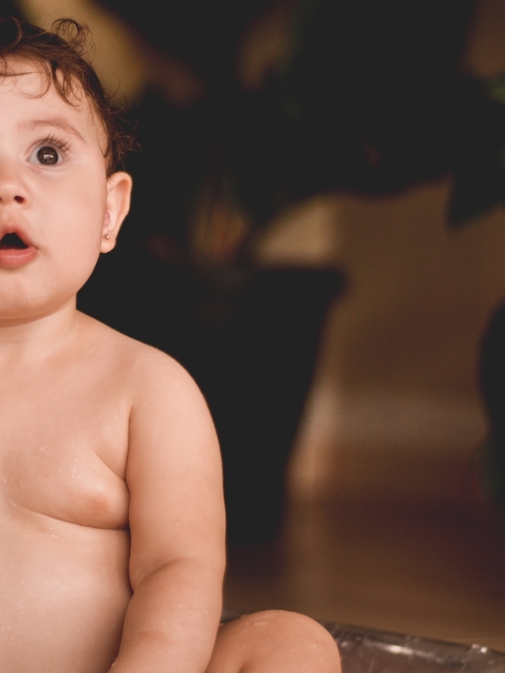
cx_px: 18
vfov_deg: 18.0
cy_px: 337
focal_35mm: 109
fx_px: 2120
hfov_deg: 13.4
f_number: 1.8
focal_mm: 50
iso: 200
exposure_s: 1/200
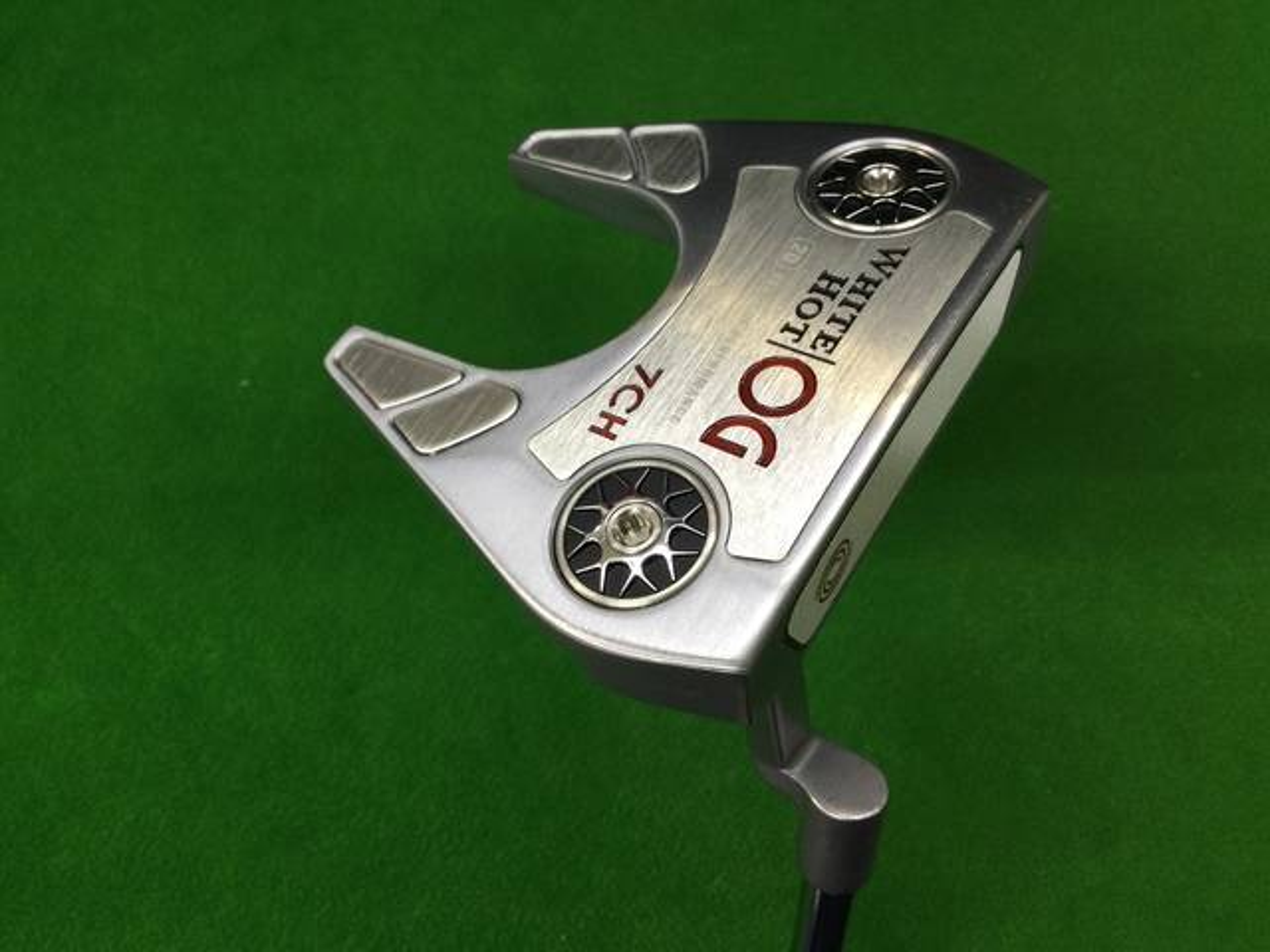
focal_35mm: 31
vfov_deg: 45.4
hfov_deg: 58.4
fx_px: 1137
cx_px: 635
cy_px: 476
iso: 50
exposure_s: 1/30
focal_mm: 3.3
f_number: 2.4
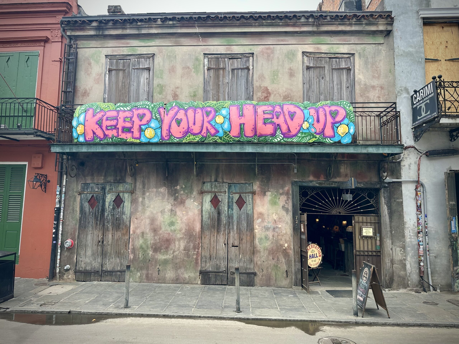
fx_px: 318
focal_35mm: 24
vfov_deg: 56.8
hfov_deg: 71.6
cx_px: 230
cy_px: 172
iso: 80
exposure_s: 1/1289
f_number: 1.78
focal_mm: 6.86
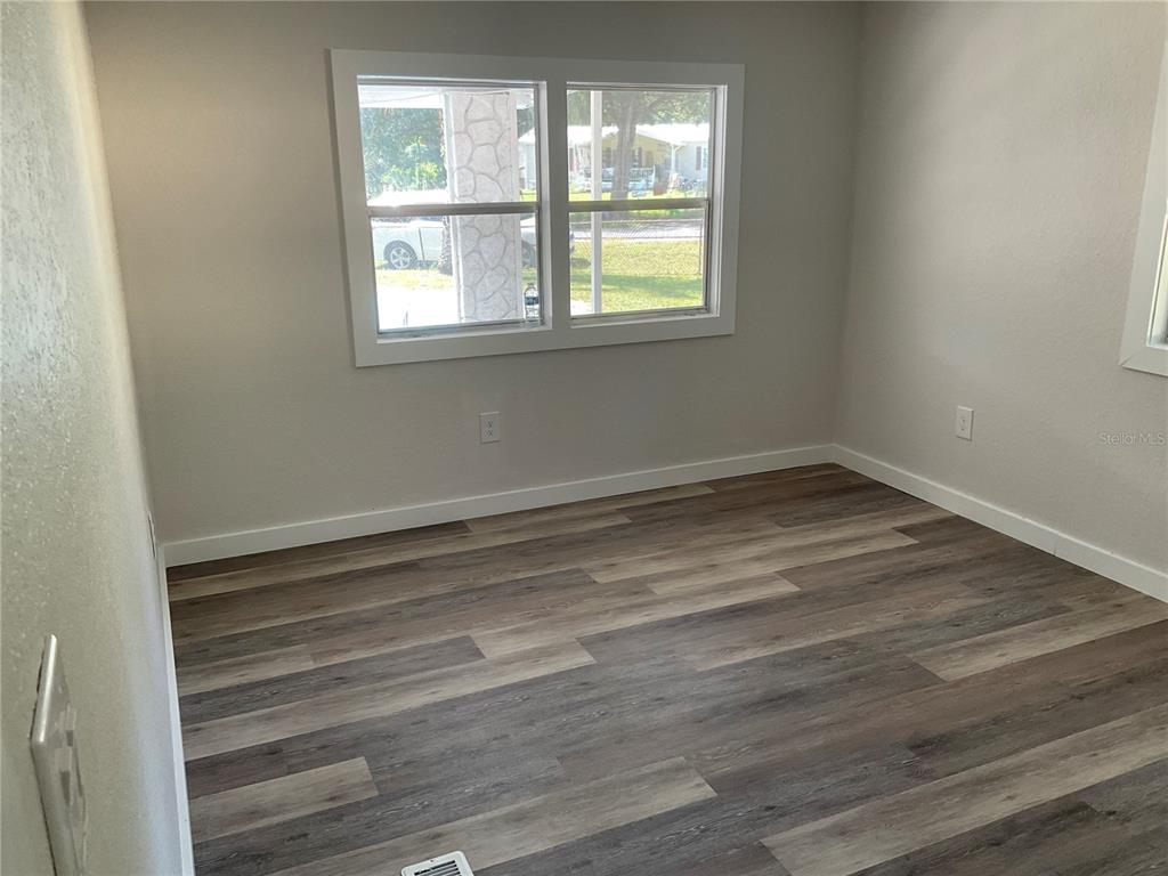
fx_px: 979
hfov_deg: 61.7
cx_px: 584
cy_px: 438
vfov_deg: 48.2
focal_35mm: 29
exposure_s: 1/60
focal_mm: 3
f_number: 1.8
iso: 50
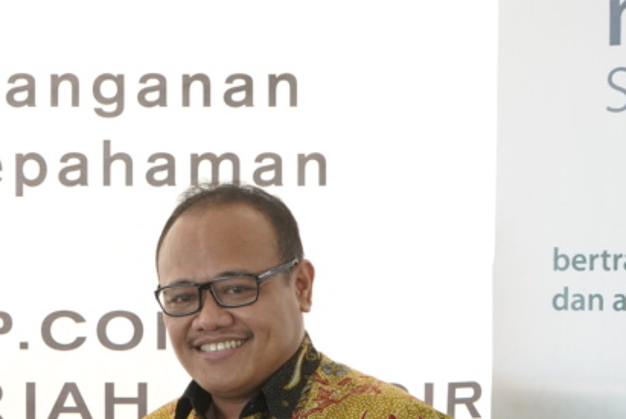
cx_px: 76
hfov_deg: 18.3
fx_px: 1915
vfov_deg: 12.4
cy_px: 340
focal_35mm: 110
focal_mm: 28
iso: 1600
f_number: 5.6
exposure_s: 1/125
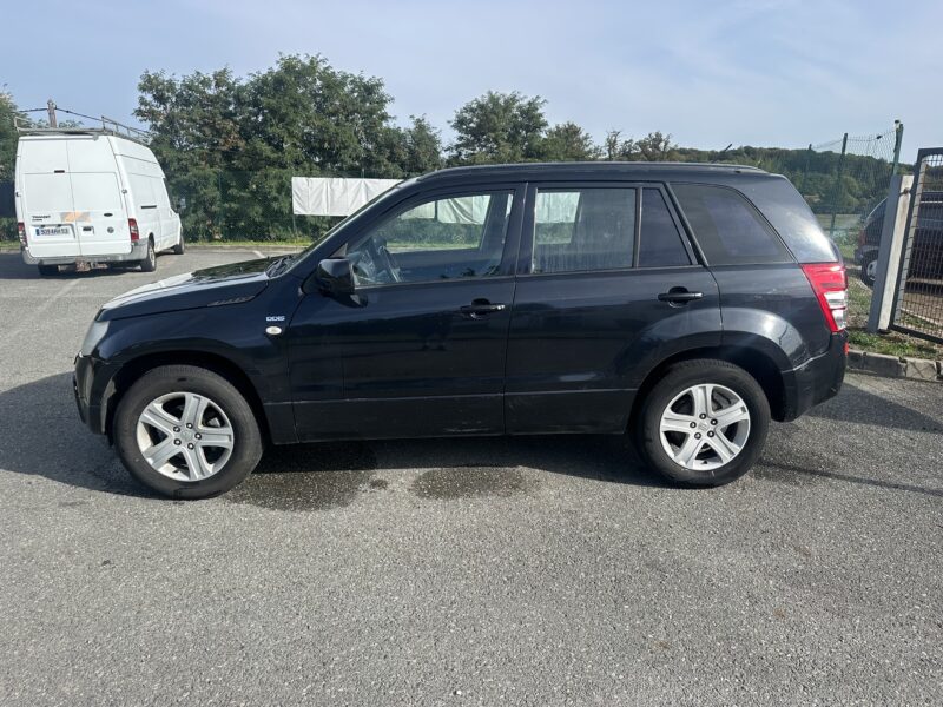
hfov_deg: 71.6
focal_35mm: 24
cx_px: 472
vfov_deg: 56.8
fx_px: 654
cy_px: 354
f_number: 1.78
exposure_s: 1/2469
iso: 80
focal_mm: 6.86
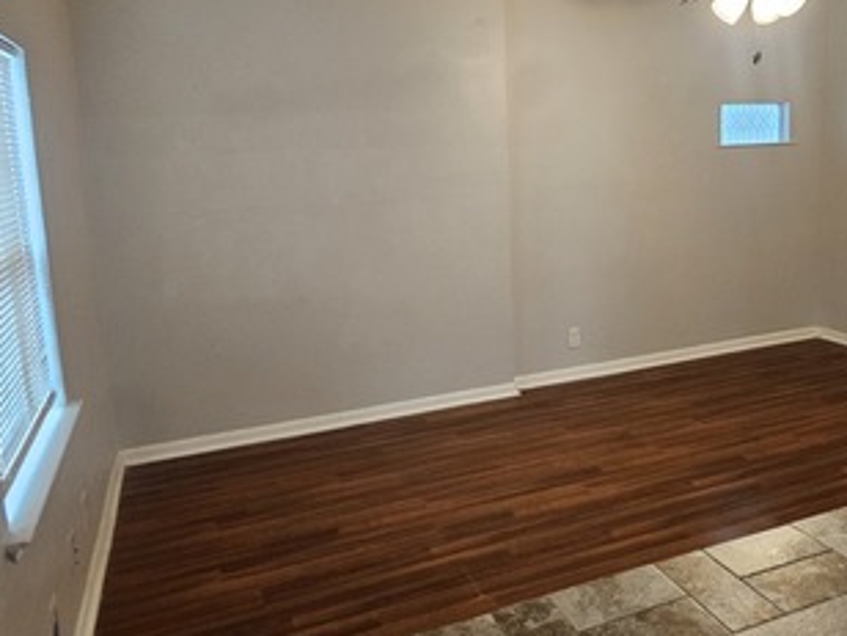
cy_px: 256
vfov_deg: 51.0
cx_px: 492
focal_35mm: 27
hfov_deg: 64.9
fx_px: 661
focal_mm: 2.2
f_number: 2.2
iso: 320
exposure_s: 1/40
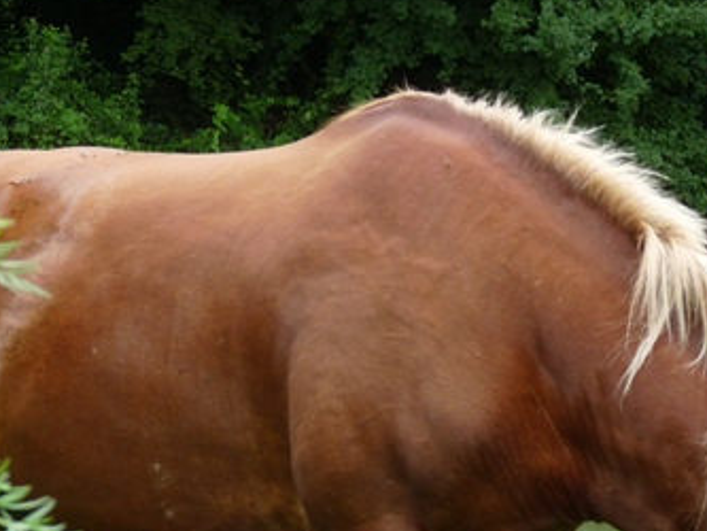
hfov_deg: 11.4
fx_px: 3535
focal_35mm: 173
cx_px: 348
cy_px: 554
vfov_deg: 8.5
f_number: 4
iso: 100
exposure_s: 1/160
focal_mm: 12.8
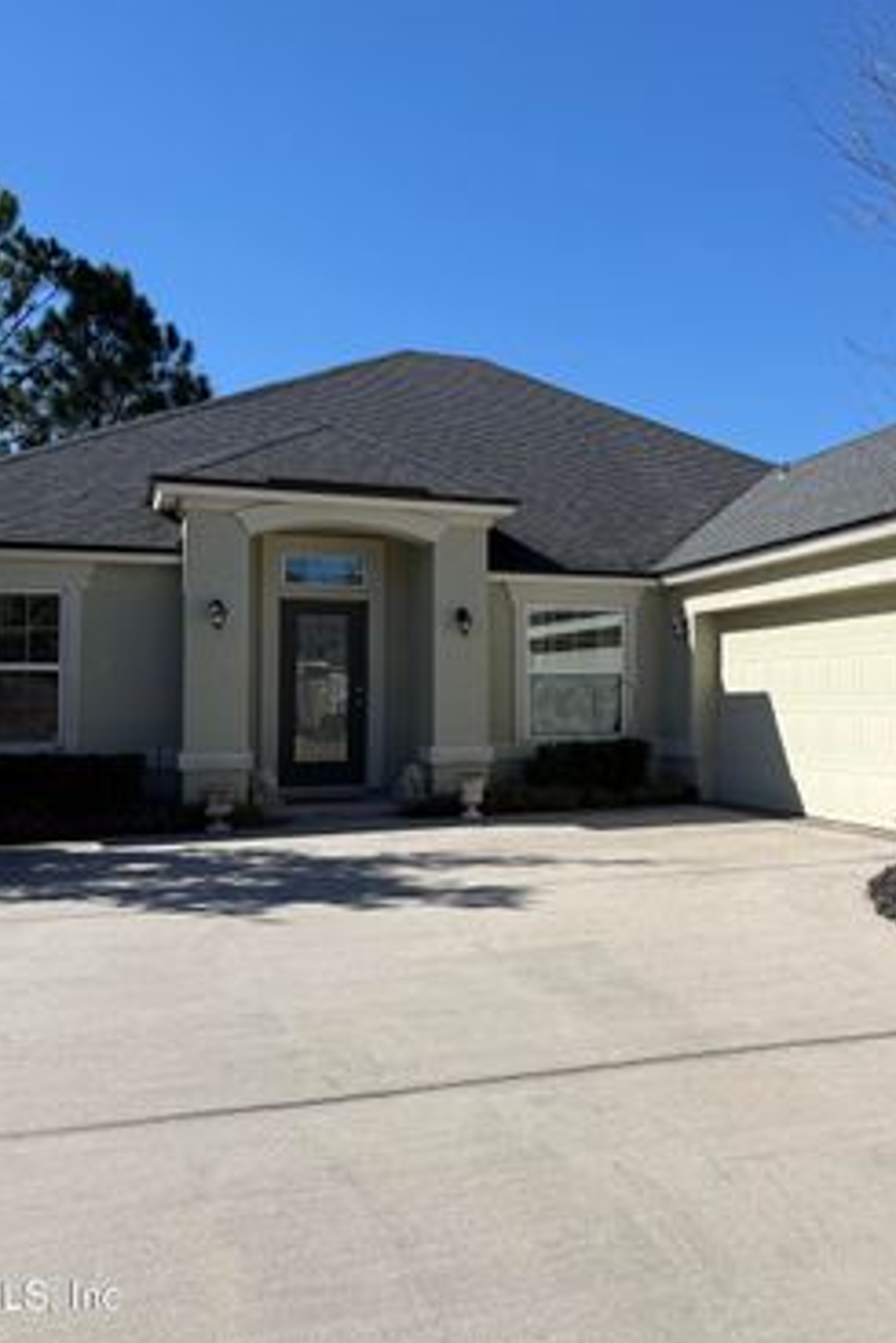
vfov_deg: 55.8
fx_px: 1268
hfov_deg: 37.9
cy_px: 672
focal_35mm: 34
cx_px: 680
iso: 80
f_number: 1.78
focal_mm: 6.76
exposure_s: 1/5319
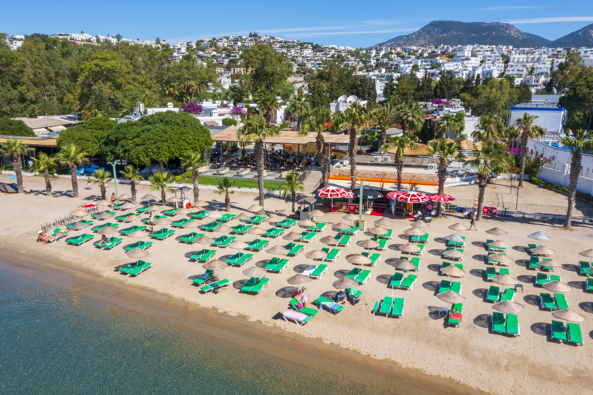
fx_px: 461
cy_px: 198
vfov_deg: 46.4
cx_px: 296
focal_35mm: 28
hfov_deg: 65.5
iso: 100
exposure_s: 1/160
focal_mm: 10.26
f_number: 11
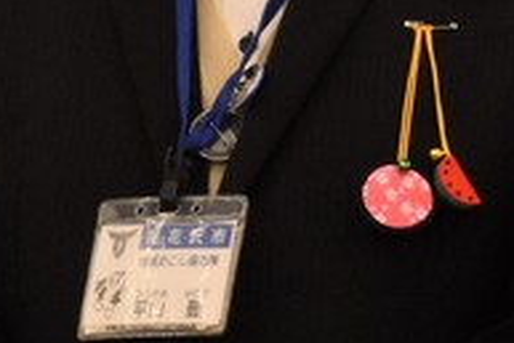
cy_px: -72
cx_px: 349
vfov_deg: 2.2
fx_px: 9066
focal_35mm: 634
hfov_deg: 3.2
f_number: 7.1
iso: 800
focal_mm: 85
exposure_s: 1/200
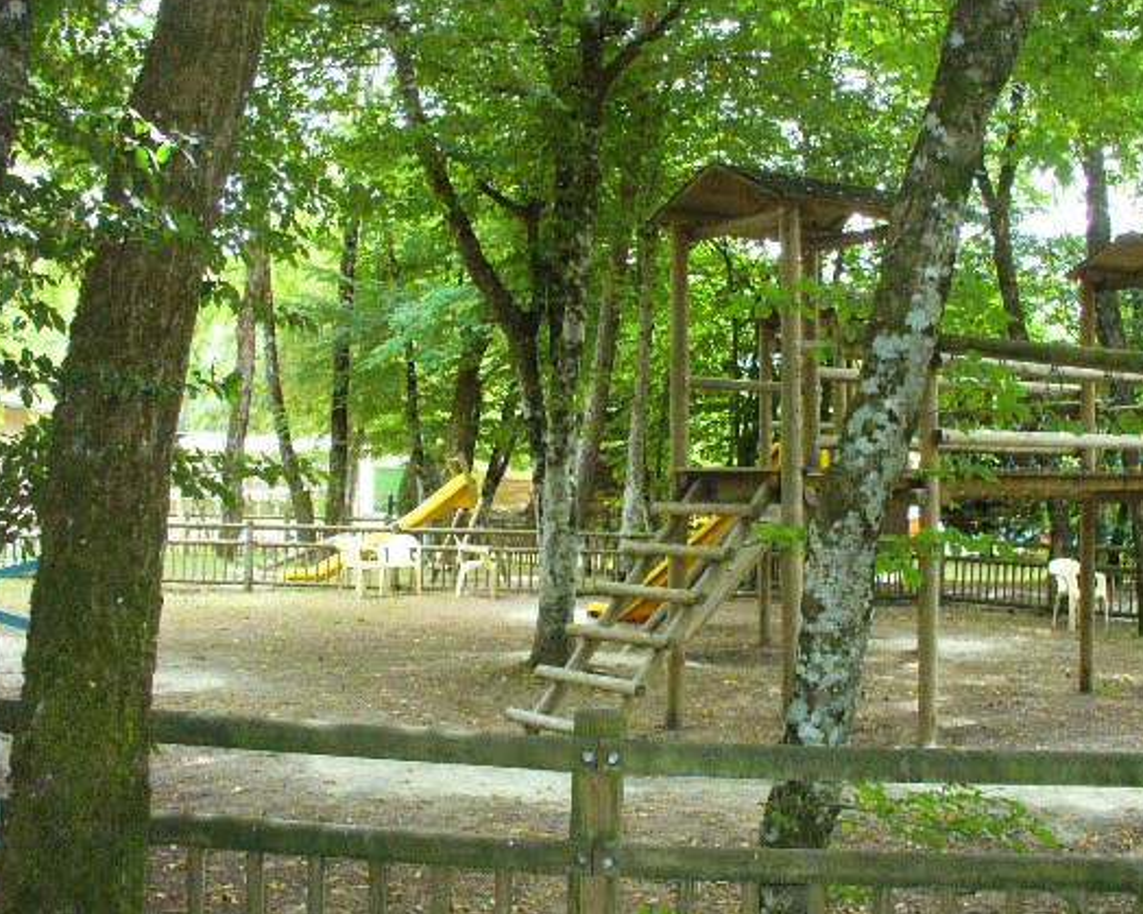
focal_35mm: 46
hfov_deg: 40.2
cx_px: 662
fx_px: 1556
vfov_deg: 32.7
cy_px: 417
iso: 400
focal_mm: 6.1
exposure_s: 1/160
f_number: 2.8
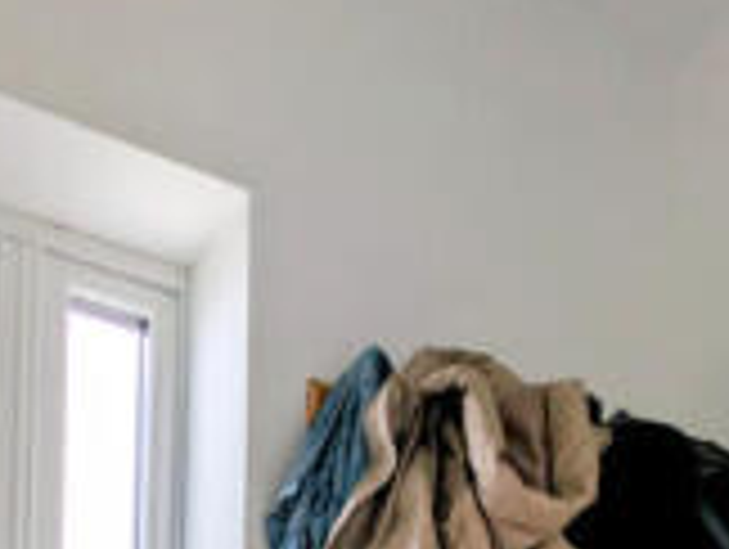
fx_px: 907
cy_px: 961
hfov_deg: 38.6
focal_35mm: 43
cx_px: -9
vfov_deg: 22.2
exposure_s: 1/242
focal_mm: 2.23
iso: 51
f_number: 1.95
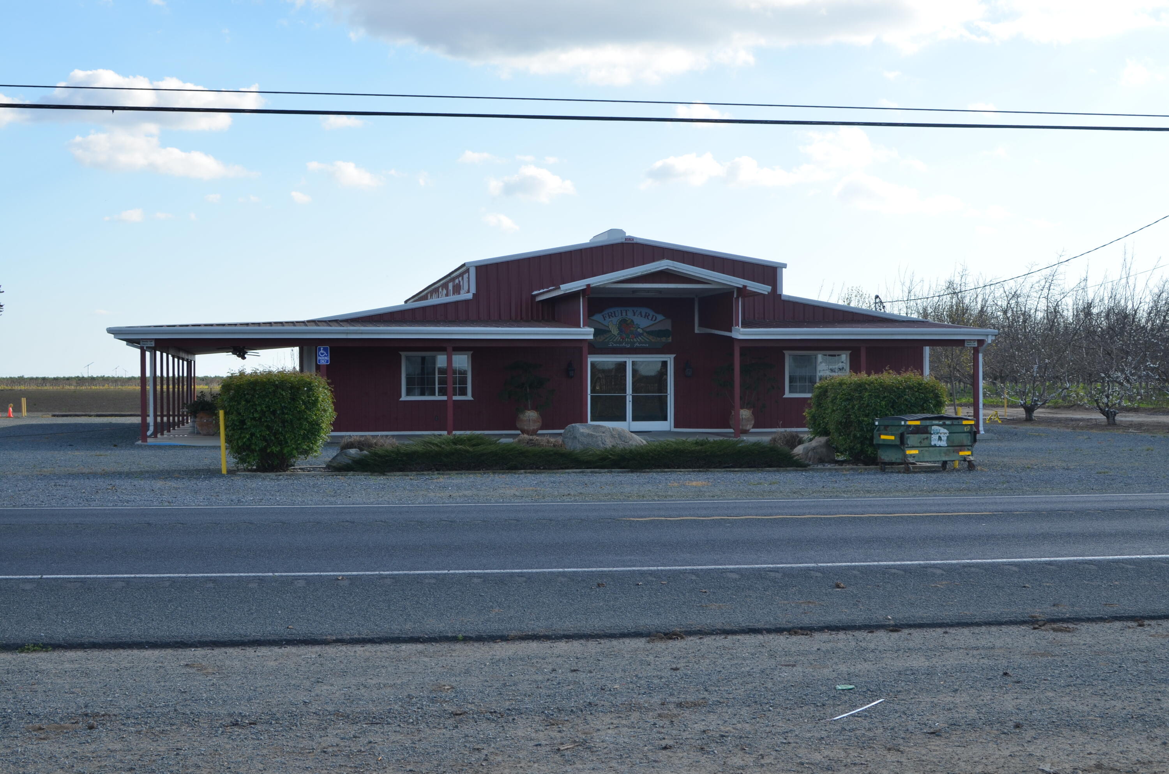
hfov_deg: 37.9
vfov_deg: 25.6
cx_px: 584
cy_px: 387
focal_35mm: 52
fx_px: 1701
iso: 180
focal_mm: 35
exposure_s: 1/250
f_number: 8
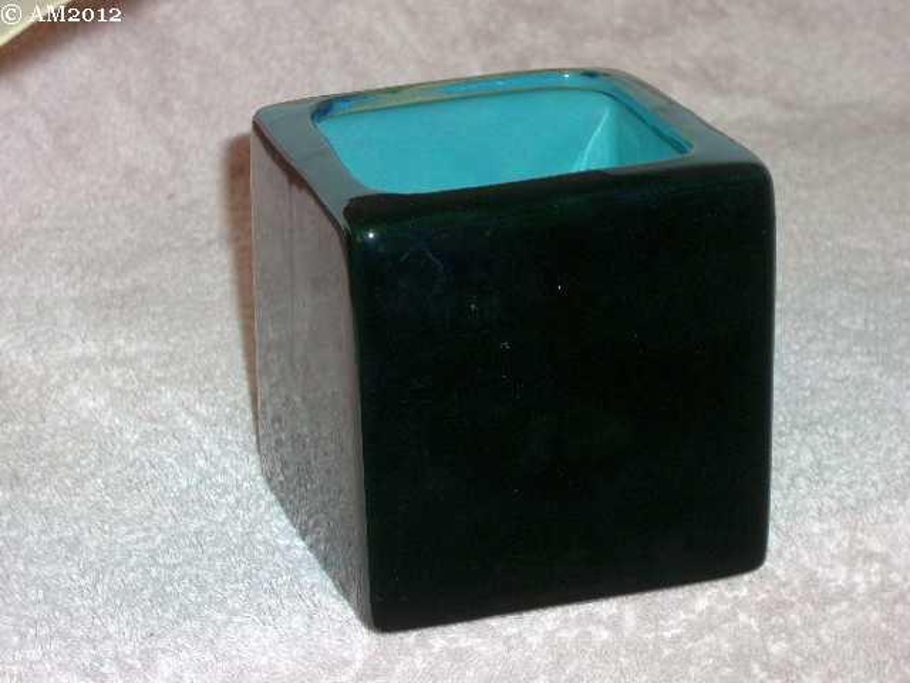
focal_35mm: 114
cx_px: 455
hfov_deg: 17.3
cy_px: 342
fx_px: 2997
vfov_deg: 13.0
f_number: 5.4
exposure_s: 1/60
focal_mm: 23.7
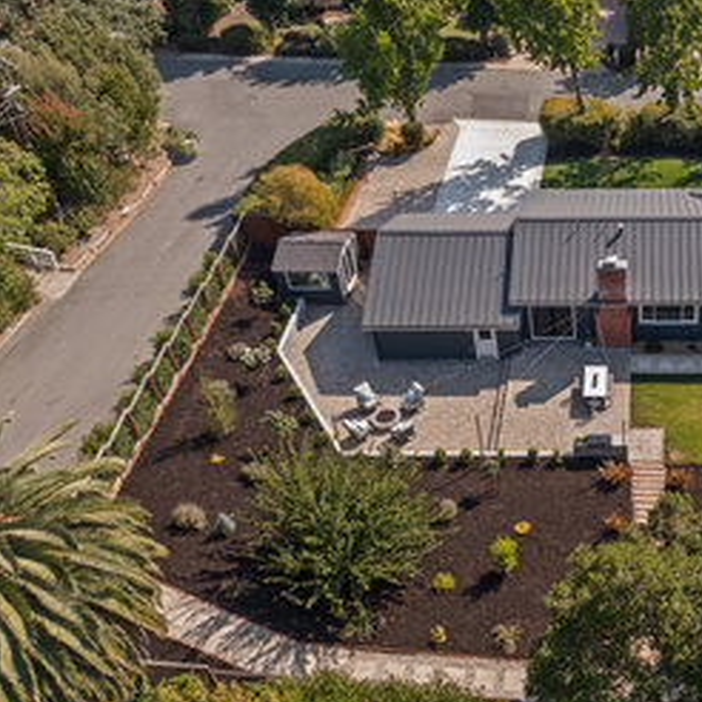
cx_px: 618
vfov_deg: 40.0
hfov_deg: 37.7
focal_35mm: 42
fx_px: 964
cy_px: 360
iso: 100
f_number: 5
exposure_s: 1/200
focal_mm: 10.26
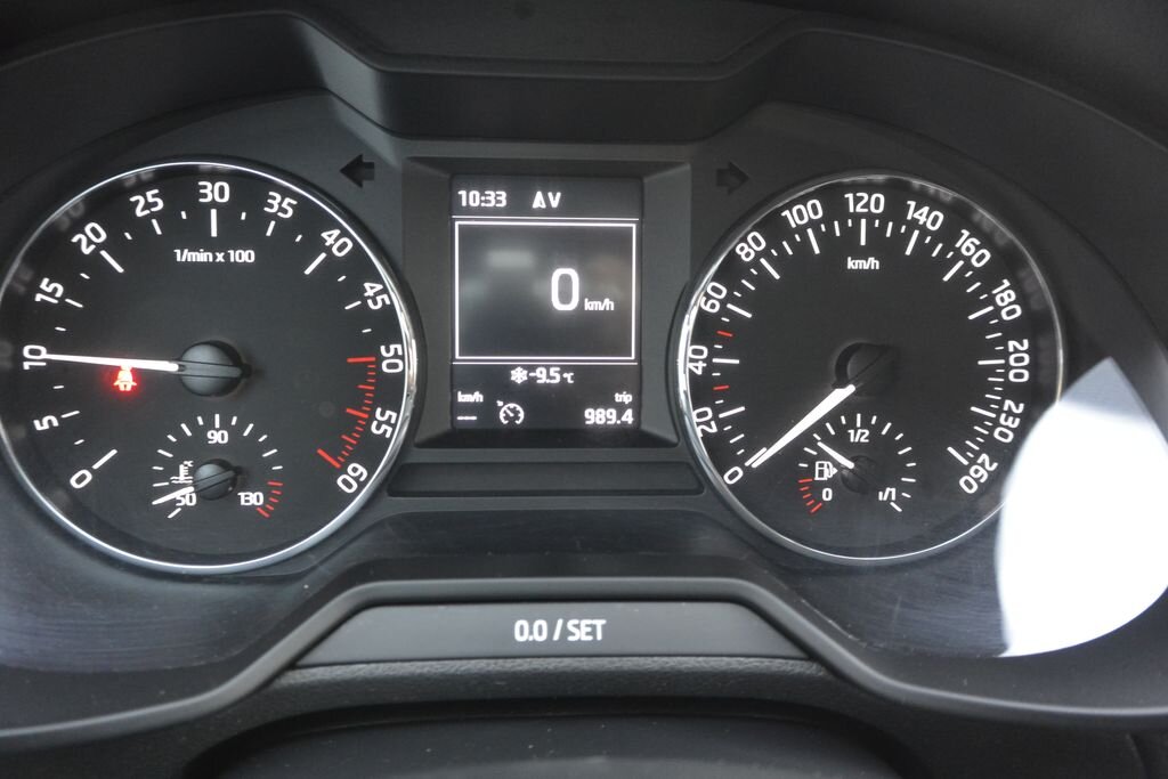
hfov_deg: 67.4
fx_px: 876
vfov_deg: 47.9
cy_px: 390
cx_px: 584
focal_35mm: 27
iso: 800
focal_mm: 10
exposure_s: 1/40
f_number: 3.5
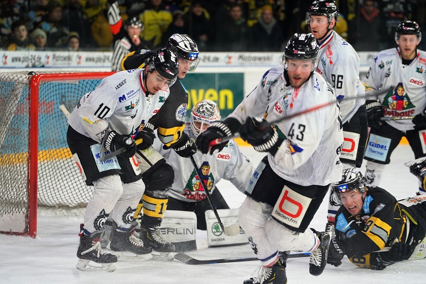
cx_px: 213
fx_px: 2058
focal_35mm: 174
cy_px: 142
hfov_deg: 11.8
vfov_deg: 7.9
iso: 640
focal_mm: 174
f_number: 4
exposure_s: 1/200
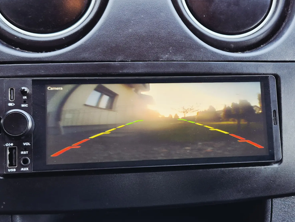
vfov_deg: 27.4
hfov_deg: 35.7
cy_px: 139
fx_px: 452
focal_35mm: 53
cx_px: 203
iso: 160
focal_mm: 5.4
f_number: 1.8
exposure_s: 1/180
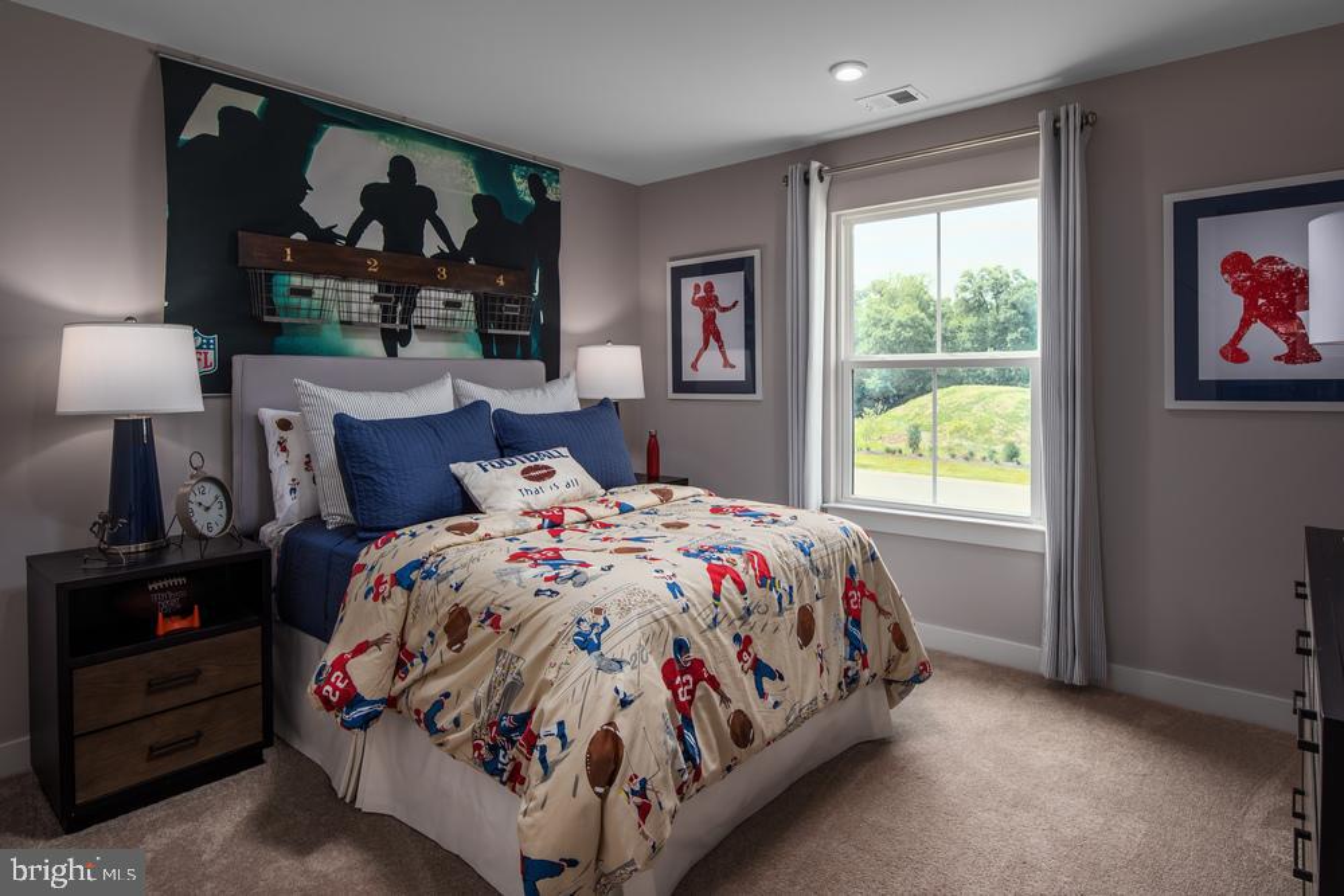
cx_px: 672
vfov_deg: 64.6
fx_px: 709
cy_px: 448
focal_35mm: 19
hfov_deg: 86.9
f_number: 8
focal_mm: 19
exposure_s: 1/250
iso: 200
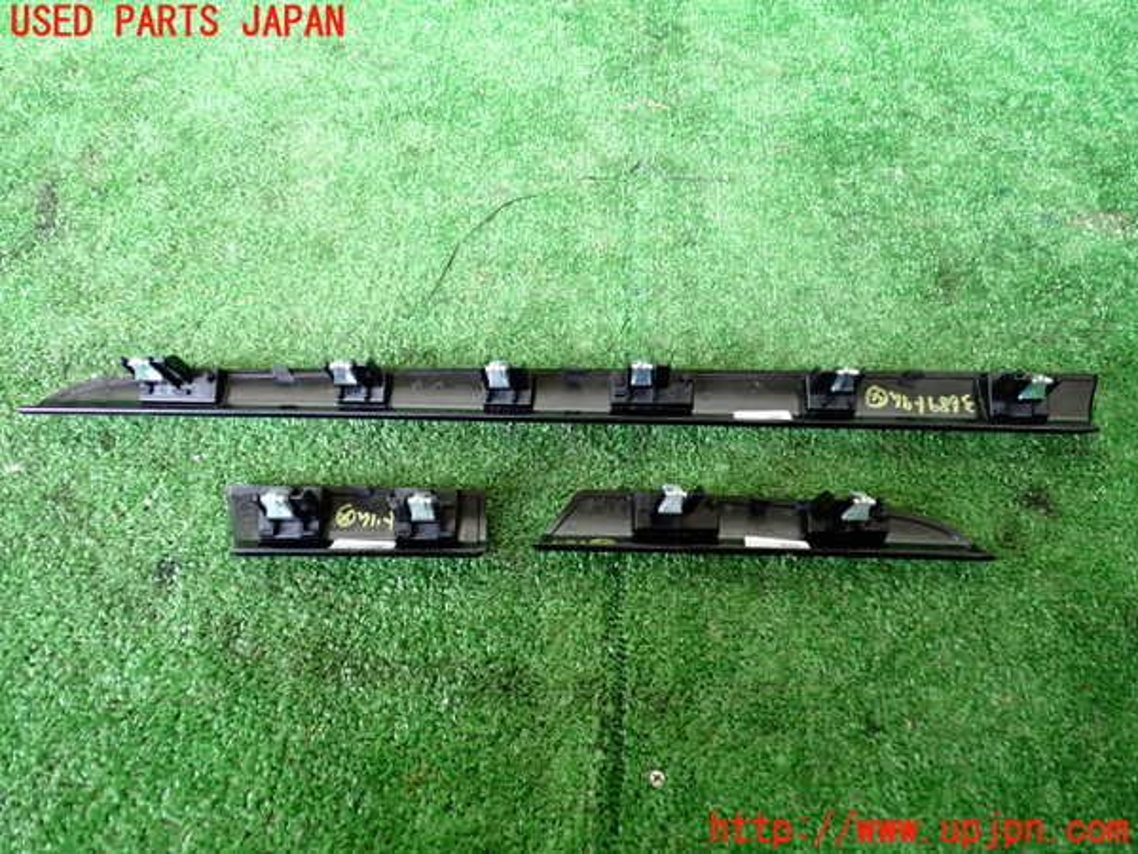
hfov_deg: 60.0
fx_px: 986
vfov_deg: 46.8
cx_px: 569
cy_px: 427
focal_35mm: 30
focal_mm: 5.4
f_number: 2.3
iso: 400
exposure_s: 1/60
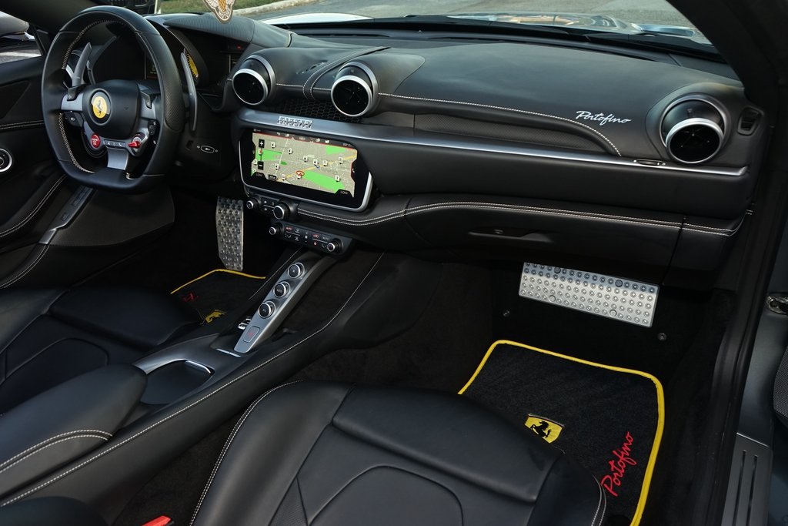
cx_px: 394
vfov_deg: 45.0
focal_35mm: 29
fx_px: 635
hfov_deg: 63.7
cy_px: 263
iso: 1250
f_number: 8
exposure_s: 1/60
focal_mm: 29
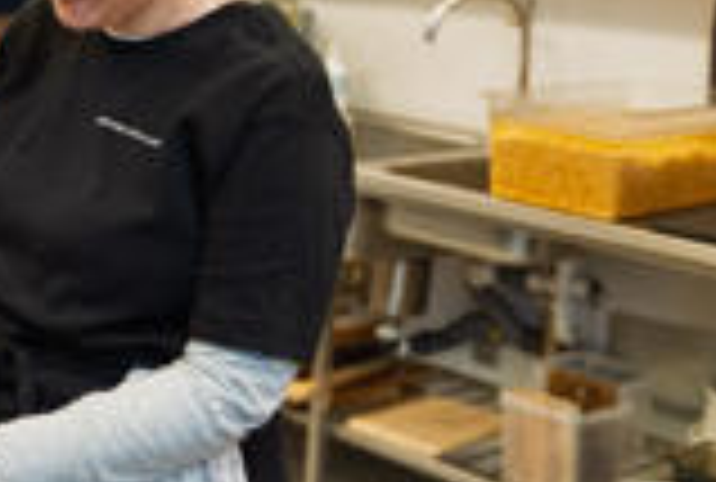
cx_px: 68
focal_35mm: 80
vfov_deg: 17.0
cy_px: 70
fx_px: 1596
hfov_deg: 24.5
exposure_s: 1/400
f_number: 2.8
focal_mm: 31
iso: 1250
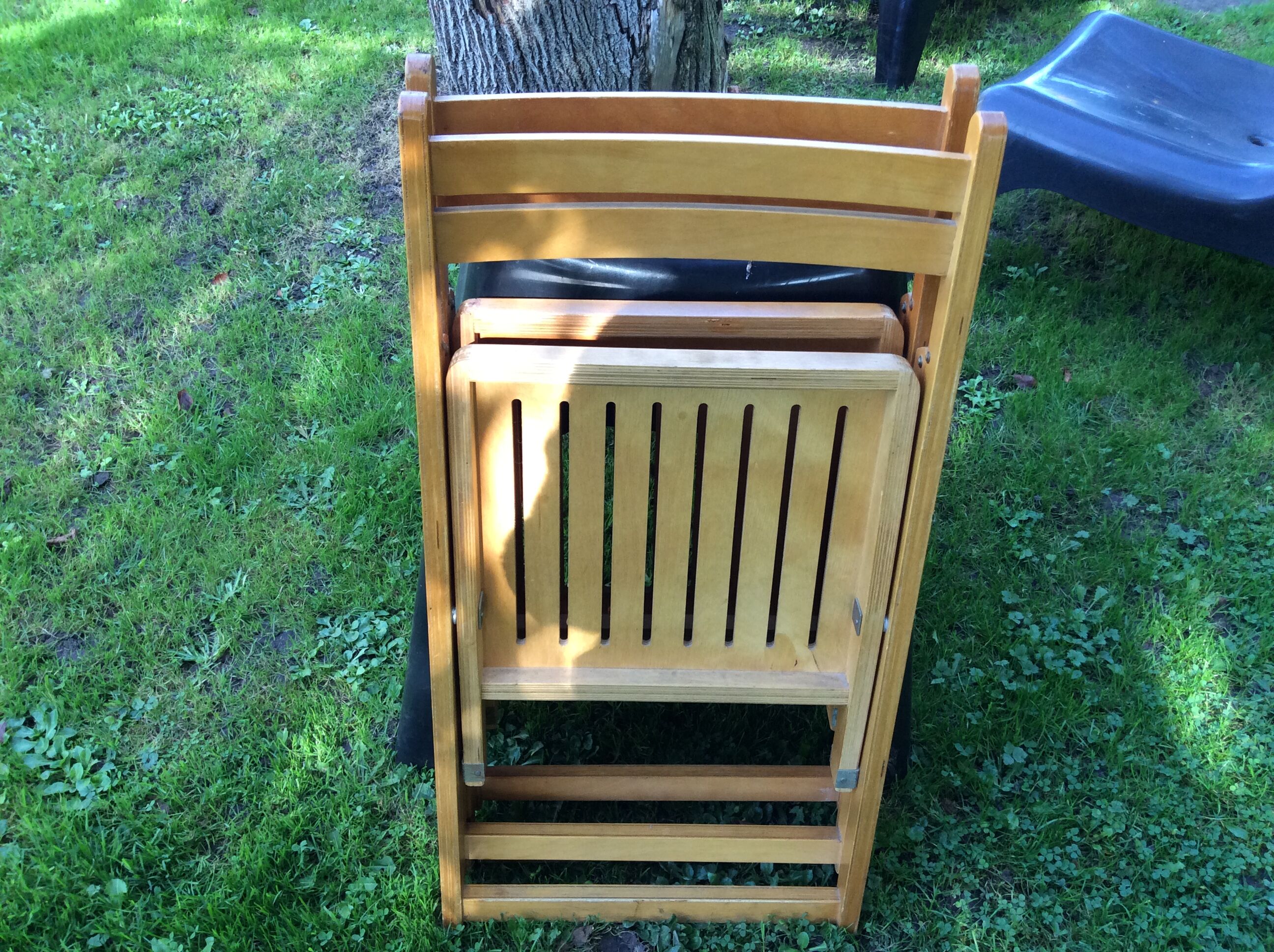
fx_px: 1176
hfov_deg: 56.9
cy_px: 476
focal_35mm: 32
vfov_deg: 44.1
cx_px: 637
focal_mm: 3.3
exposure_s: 1/100
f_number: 2.4
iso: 64
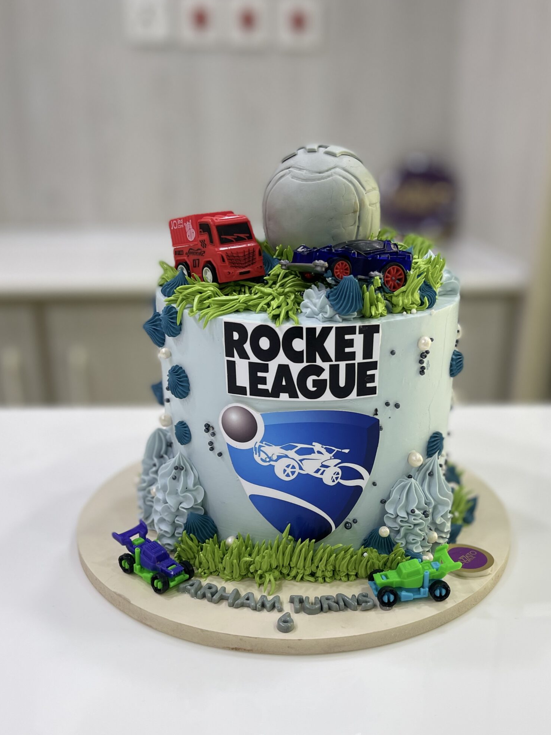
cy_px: 436
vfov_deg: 53.6
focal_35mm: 34
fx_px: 722
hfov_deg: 41.6
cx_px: 324
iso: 64
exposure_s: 1/121
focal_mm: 5.1
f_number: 1.6
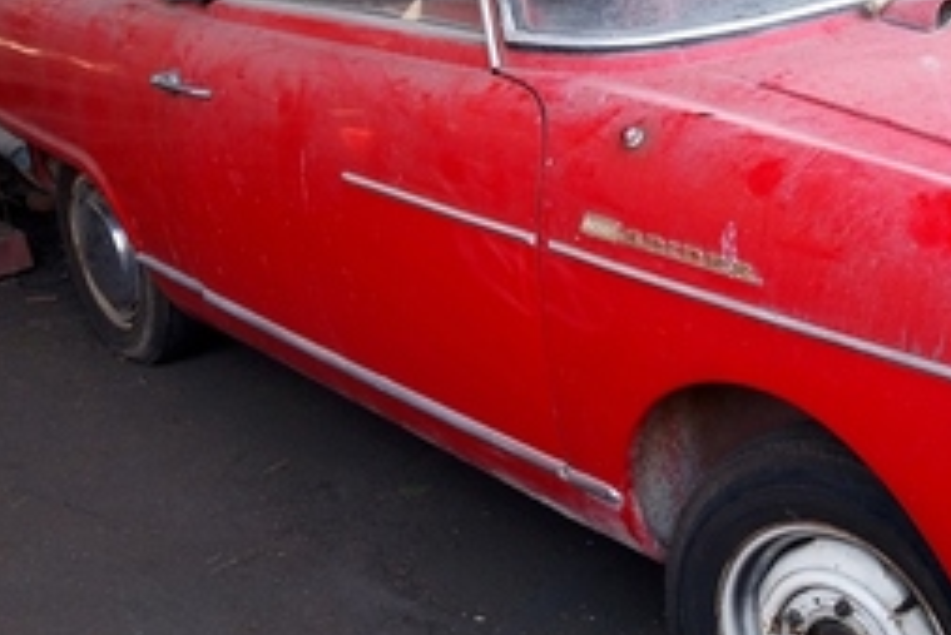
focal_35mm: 57
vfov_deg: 23.8
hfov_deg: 33.3
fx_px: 1507
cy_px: 293
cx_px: 851
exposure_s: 1/50
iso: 40
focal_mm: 4
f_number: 1.8
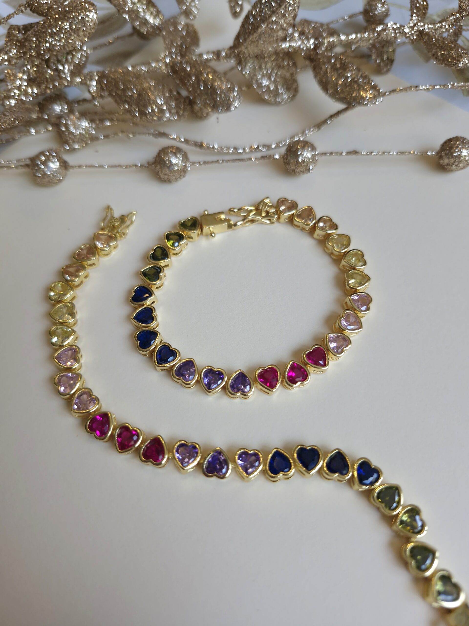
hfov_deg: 58.9
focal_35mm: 23
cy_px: 313
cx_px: 234
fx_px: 415
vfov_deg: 73.9
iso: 50
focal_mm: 5.54
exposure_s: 1/109
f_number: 1.8
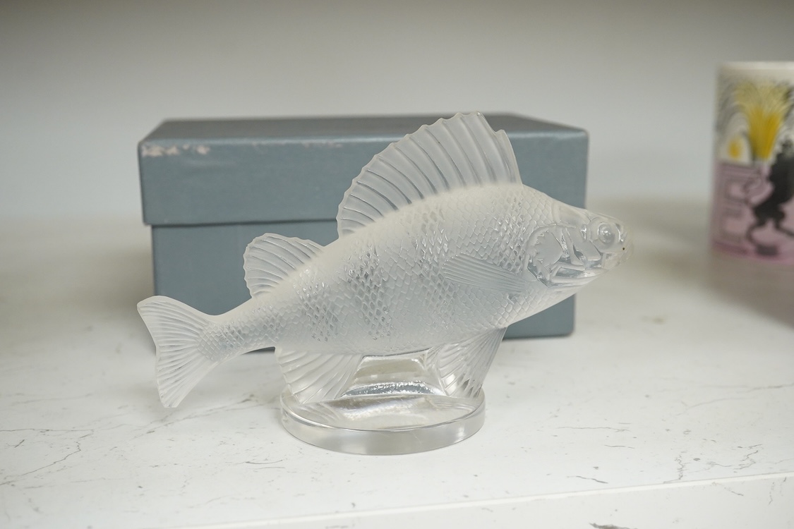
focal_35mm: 45
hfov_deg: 43.6
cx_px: 397
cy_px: 264
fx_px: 992
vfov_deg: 29.9
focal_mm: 30
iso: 2500
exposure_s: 1/160
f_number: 8
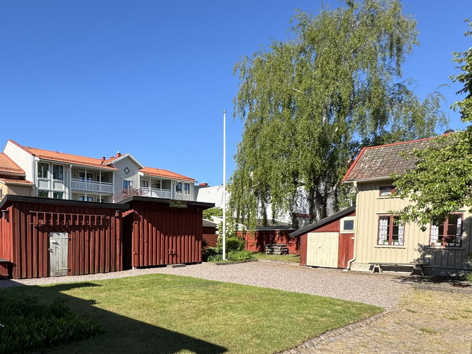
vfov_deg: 53.2
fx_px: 341
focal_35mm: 25
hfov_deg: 65.5
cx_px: 123
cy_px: 251
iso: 50
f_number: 2.2
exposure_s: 1/1110
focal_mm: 2.22
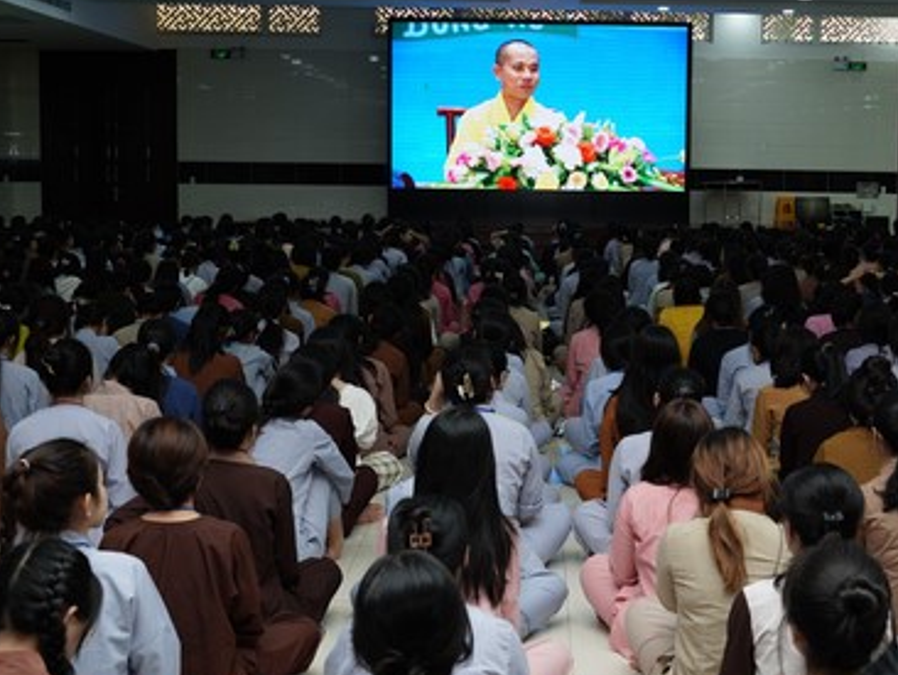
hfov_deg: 32.9
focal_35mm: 58
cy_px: 340
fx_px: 1506
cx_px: 601
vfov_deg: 25.3
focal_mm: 34
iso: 1250
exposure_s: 1/160
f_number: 5
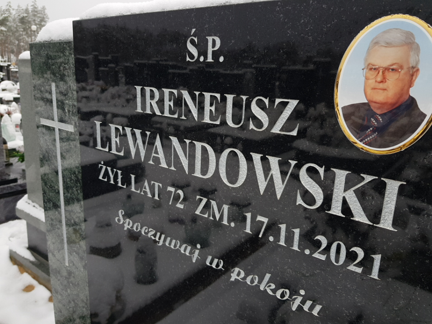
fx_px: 324
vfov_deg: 53.1
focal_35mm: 26
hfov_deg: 67.3
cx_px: 216
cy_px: 162
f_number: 1.7
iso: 40
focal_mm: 4.2
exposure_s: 1/349
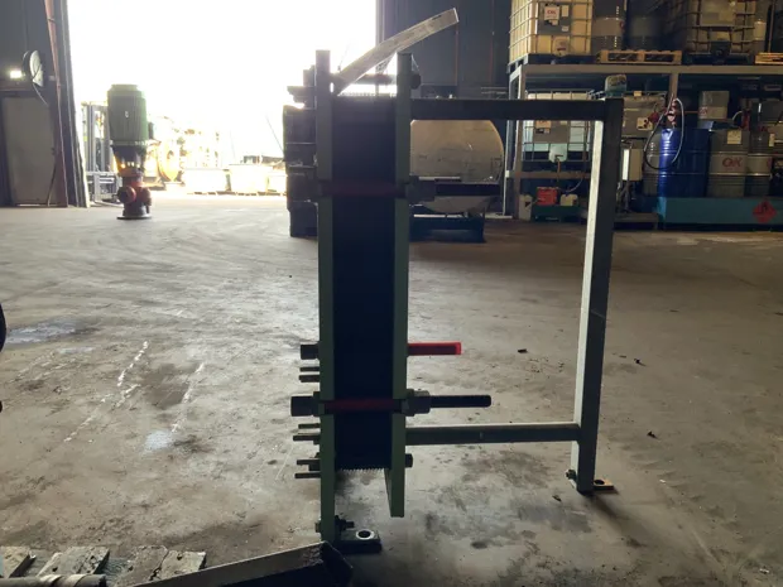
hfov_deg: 61.7
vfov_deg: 48.2
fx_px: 656
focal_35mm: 29
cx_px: 392
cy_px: 294
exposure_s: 1/50
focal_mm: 3
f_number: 1.8
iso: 50
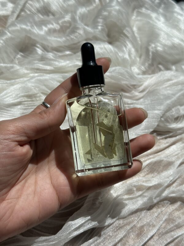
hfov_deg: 30.3
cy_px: 123
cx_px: 92
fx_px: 340
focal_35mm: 48
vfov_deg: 39.7
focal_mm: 6.86
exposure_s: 1/7092
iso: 64
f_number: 1.78
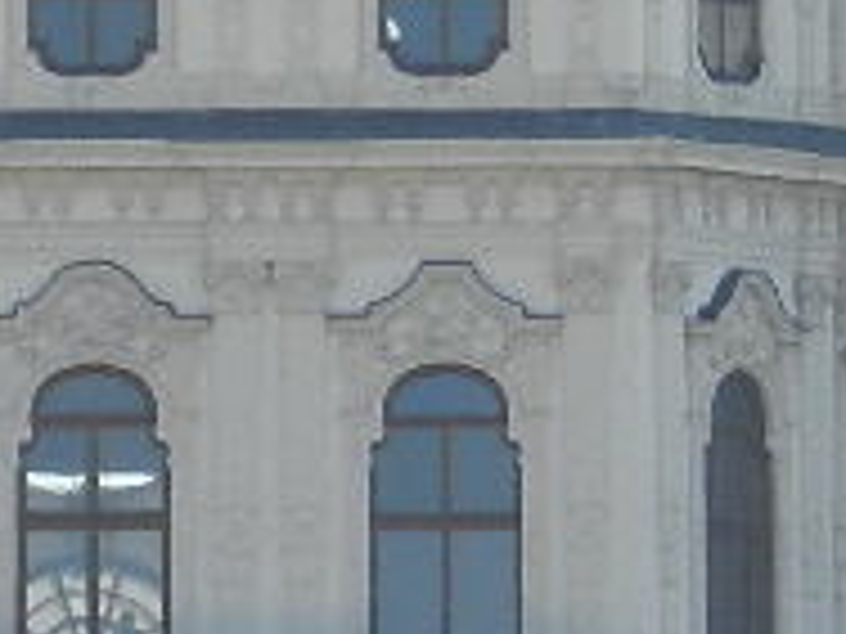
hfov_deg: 1.3
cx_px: 207
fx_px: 37979
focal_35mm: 1554
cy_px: 890
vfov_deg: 1.0
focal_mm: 50.8
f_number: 5.3
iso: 160
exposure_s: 1/640
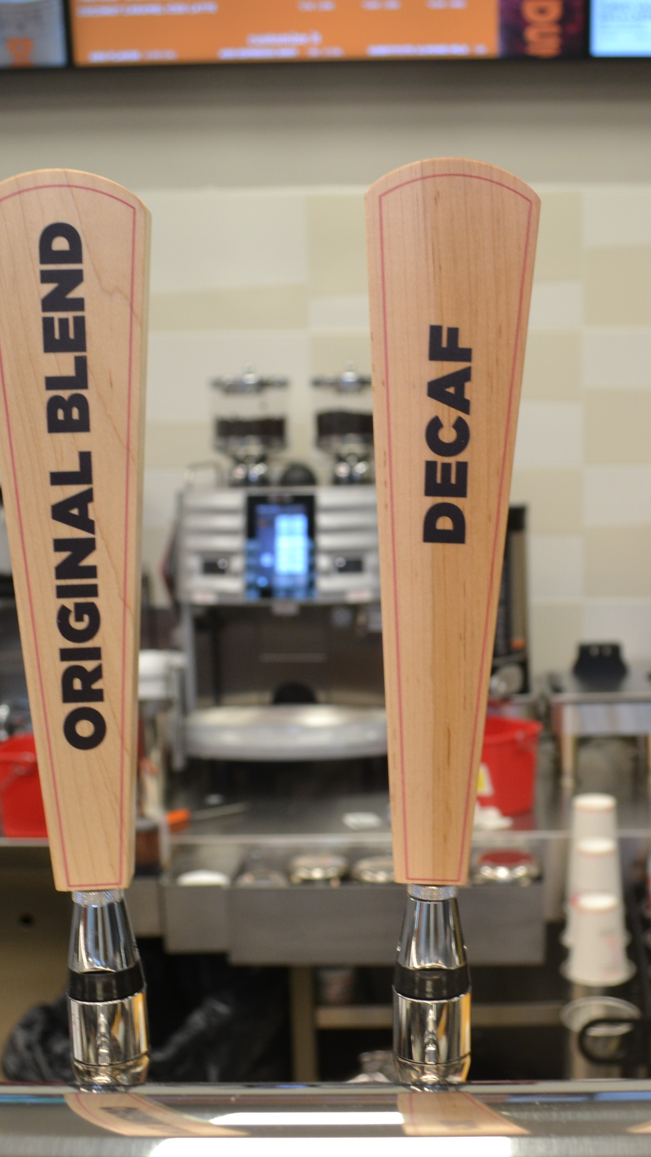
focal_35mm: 43
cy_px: 584
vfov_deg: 47.4
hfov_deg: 27.4
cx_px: 466
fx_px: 1320
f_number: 4
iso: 400
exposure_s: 1/60
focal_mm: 18
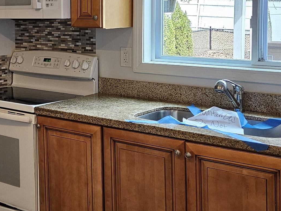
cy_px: 54
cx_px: -32
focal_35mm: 68
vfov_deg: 21.4
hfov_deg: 26.2
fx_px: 552
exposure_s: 1/120
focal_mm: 5.4
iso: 200
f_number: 1.8
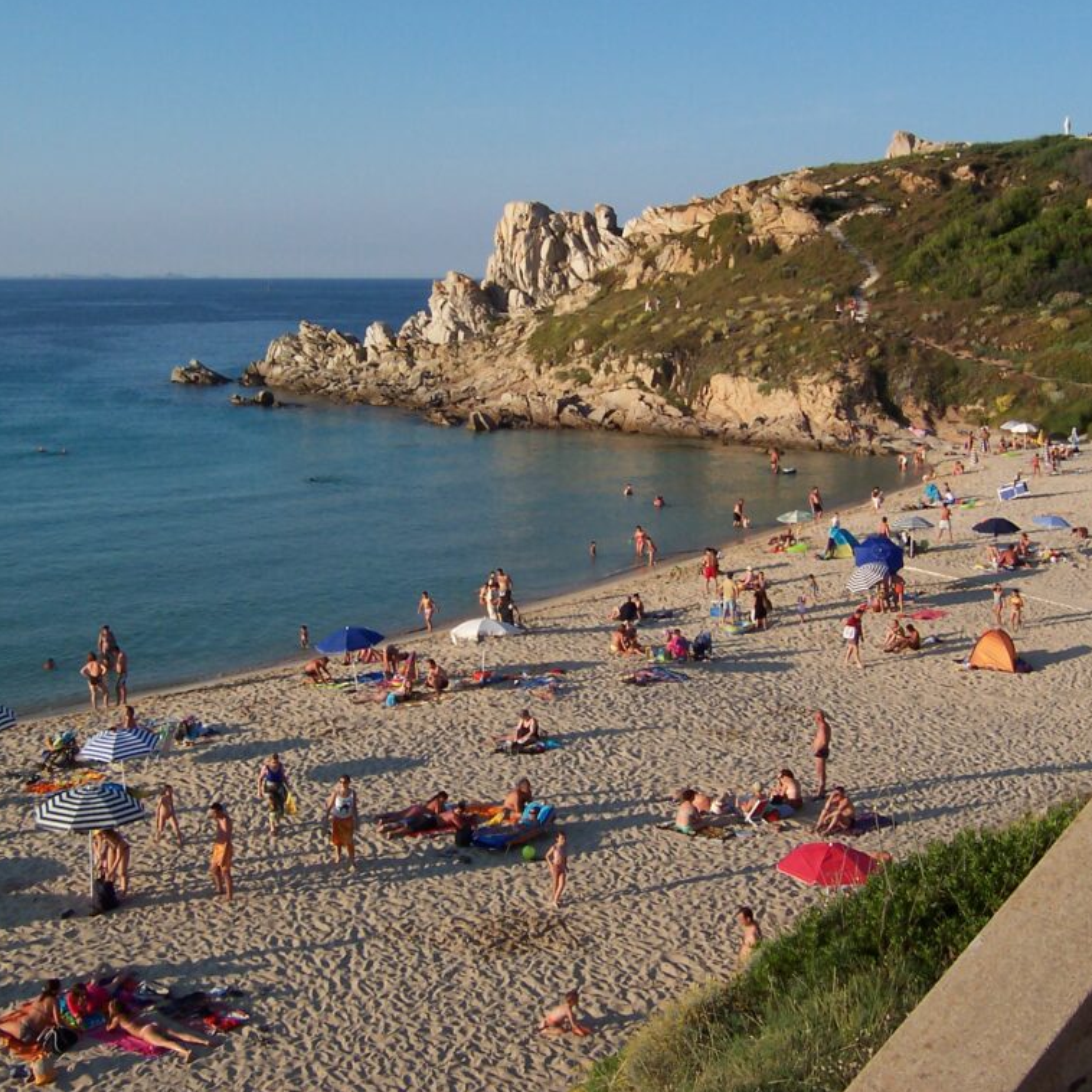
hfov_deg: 39.2
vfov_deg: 39.2
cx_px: 572
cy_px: 545
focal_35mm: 43
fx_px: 1535
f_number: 5.6
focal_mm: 5.6
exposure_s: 1/500
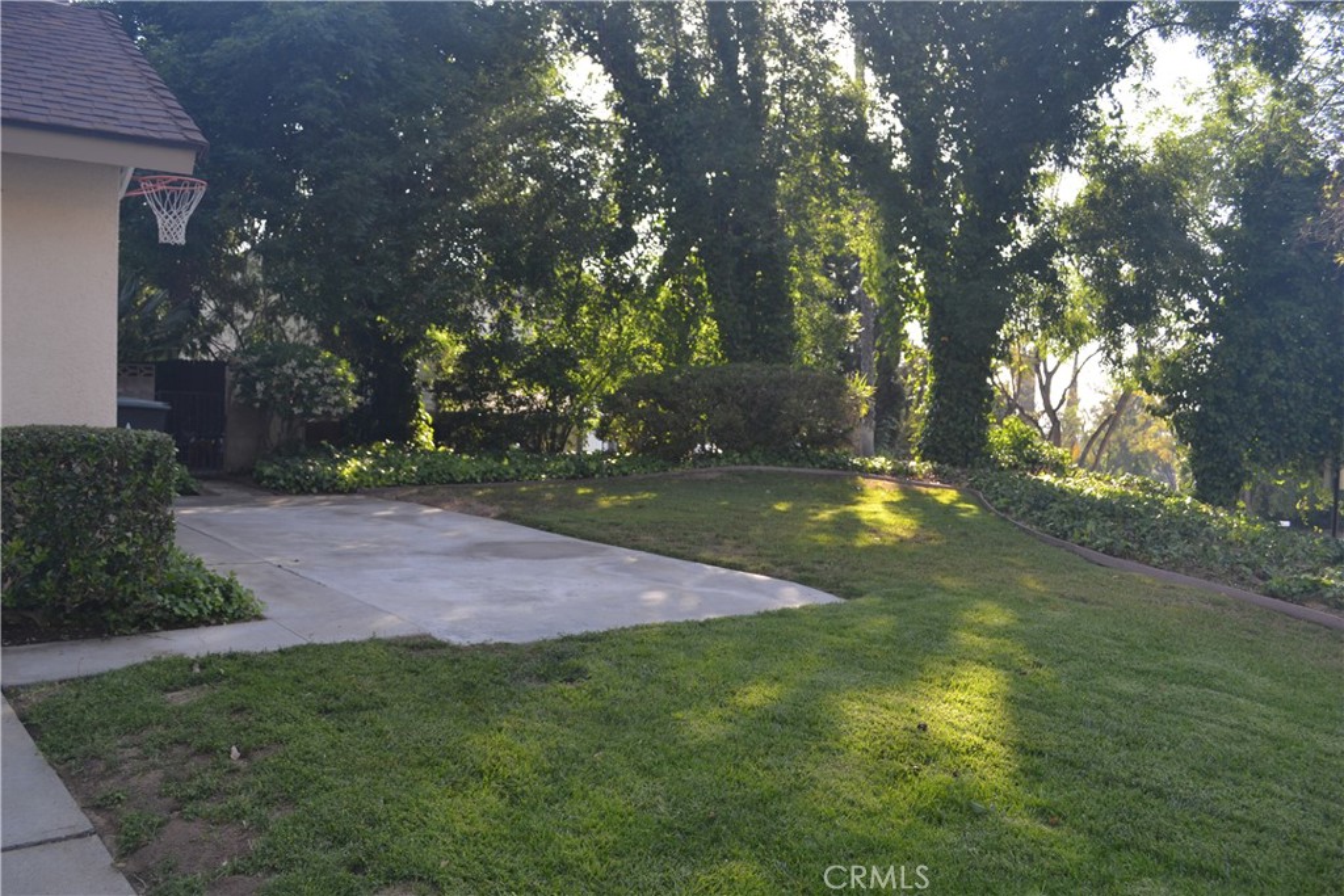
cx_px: 672
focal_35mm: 27
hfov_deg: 67.4
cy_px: 448
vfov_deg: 47.9
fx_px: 1008
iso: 160
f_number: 5.6
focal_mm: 18
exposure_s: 1/125
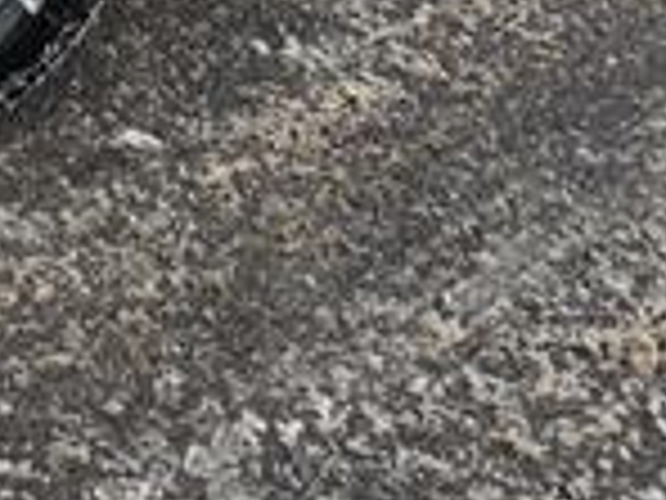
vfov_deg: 10.7
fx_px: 2386
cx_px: -230
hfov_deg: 15.1
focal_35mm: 124
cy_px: -581
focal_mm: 6.3
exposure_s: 1/359
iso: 40
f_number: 1.7
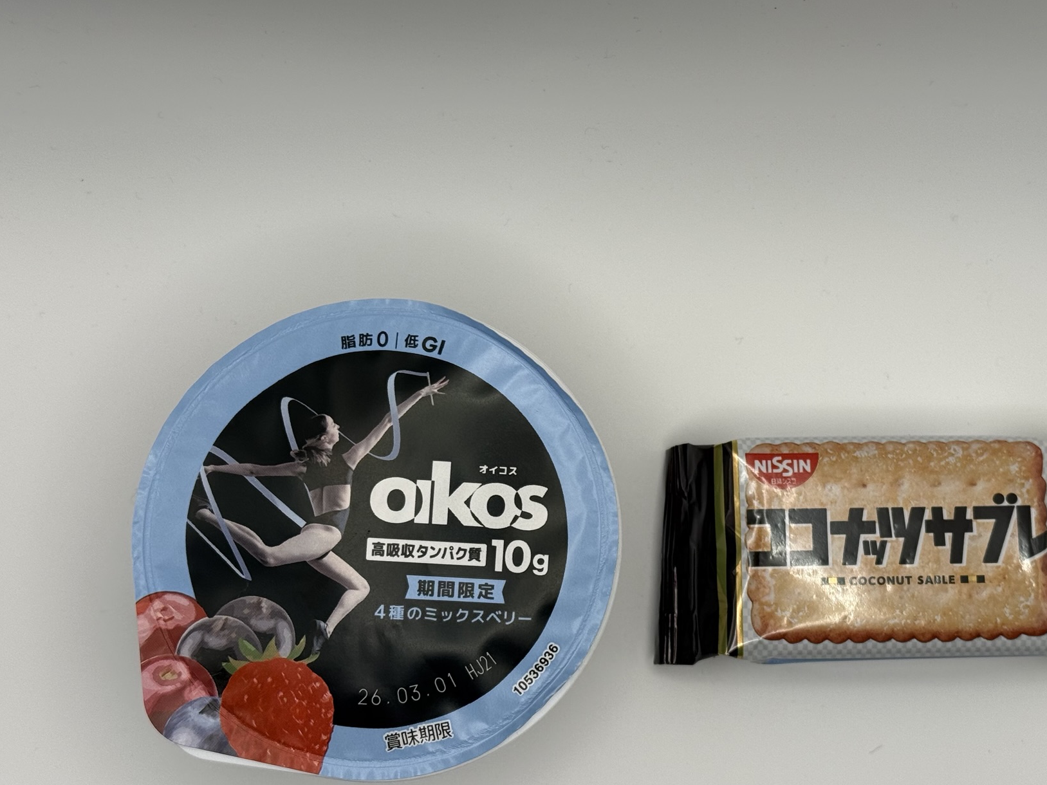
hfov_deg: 32.6
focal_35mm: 59
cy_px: 408
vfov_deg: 24.8
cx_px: 622
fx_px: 1784
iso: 50
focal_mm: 6.76
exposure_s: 1/191
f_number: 1.78
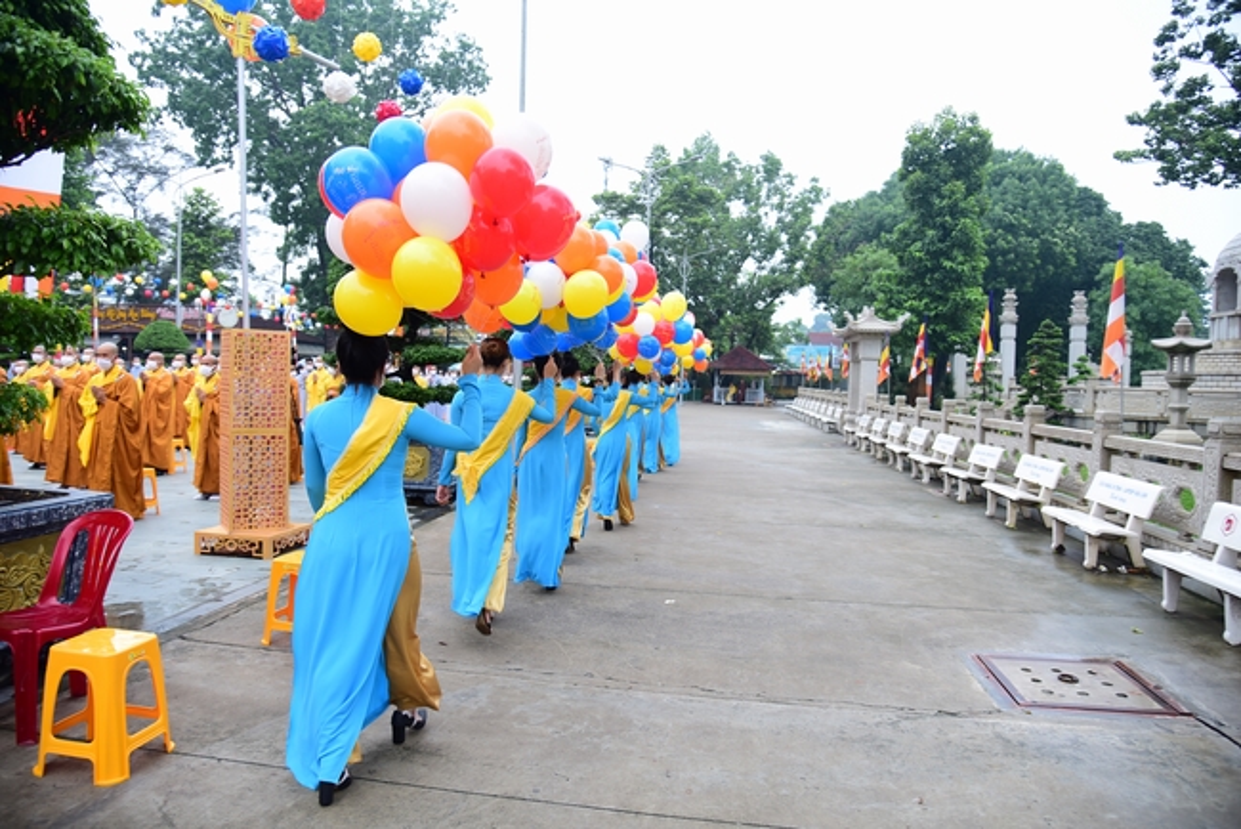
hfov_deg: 73.7
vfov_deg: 53.2
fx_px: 828
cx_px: 620
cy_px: 414
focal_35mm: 24
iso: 160
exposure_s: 1/80
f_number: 4
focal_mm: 24
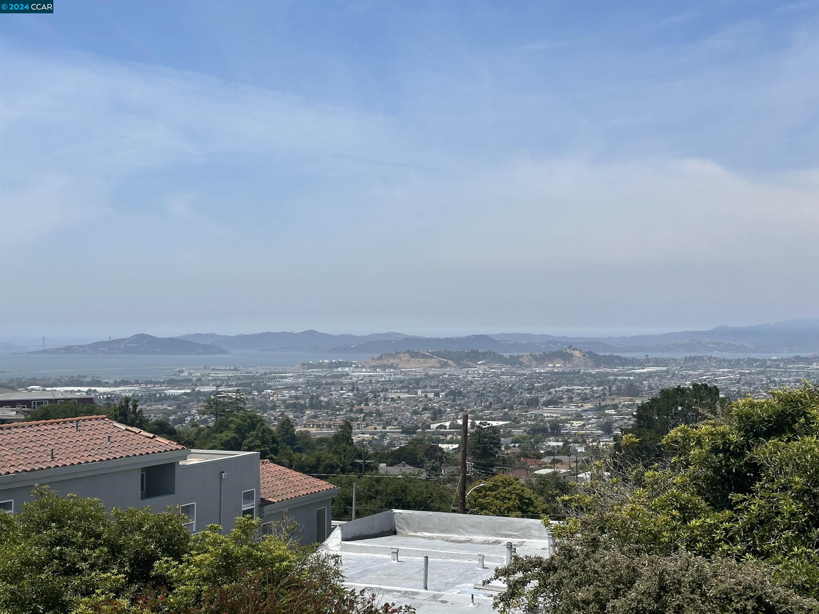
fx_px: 1136
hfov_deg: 39.7
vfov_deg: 30.3
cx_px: 410
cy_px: 307
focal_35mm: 48
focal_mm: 6.86
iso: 64
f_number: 1.78
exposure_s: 1/7092
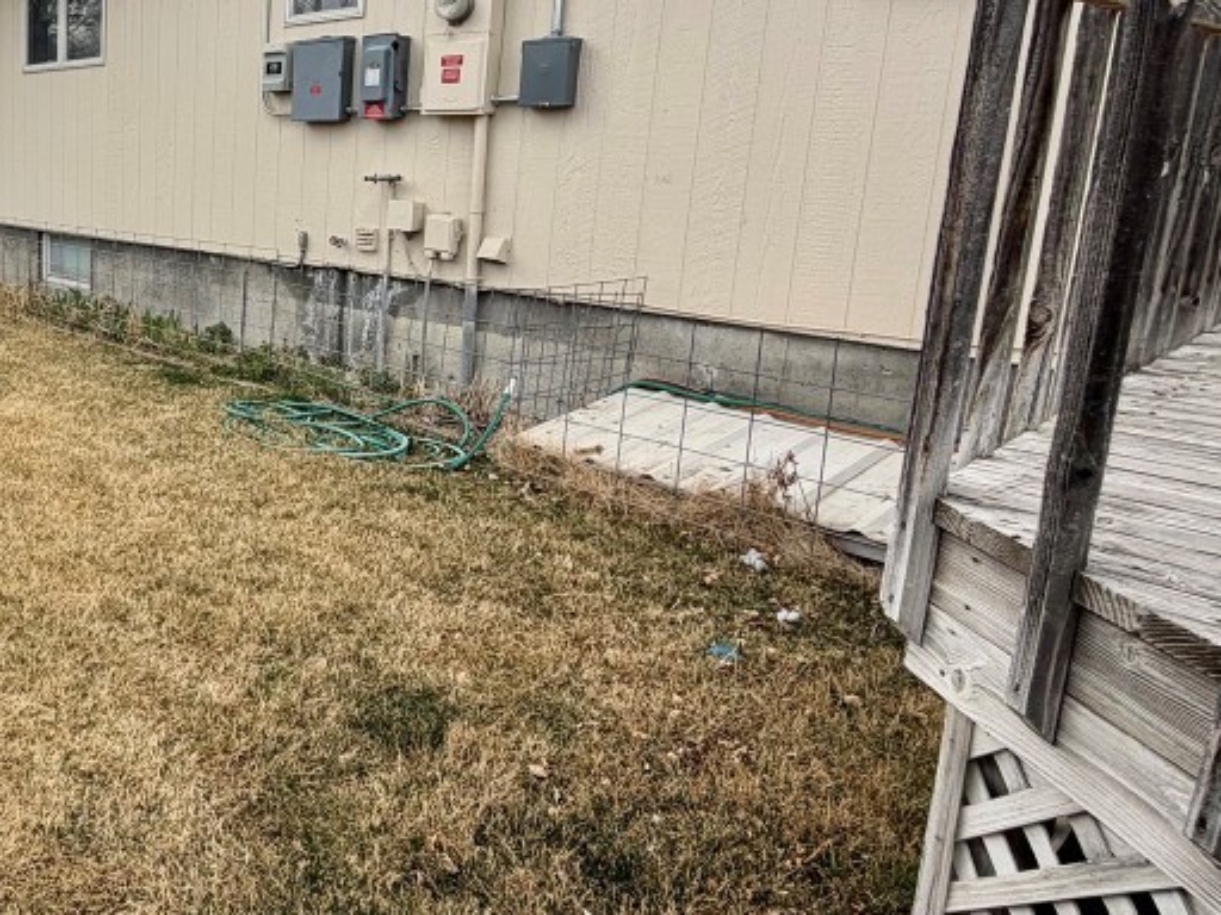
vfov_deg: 48.9
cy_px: 305
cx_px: 21
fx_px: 988
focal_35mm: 28
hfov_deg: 51.8
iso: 25
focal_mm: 2.22
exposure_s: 1/914
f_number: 2.2
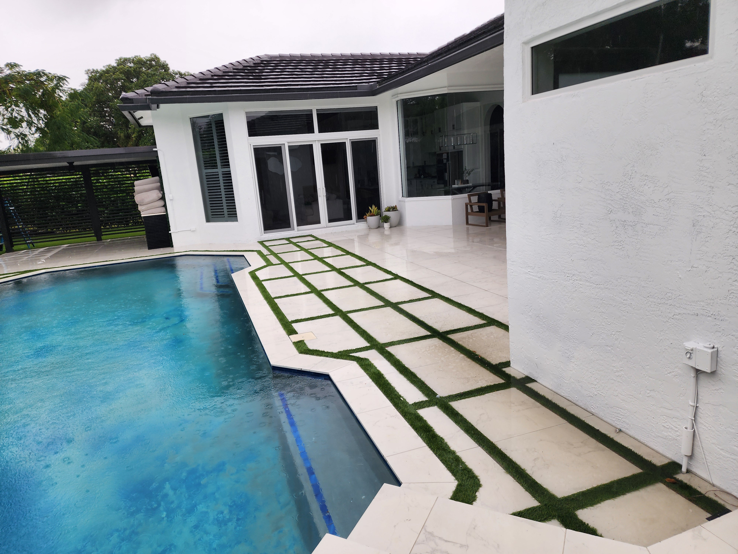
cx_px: 369
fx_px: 490
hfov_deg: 73.9
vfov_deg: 58.9
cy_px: 277
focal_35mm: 23
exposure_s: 1/180
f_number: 1.8
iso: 20
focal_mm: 6.4
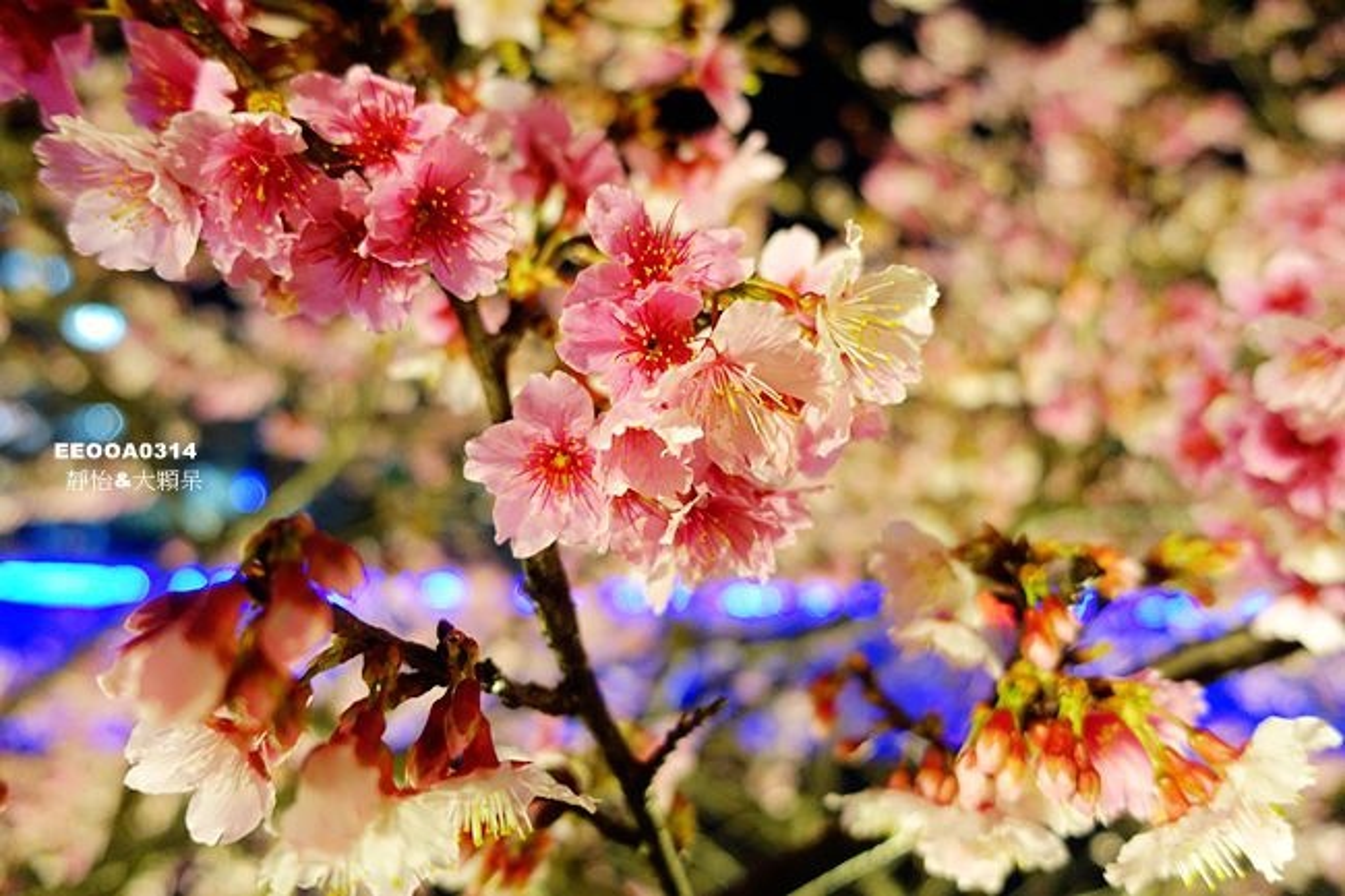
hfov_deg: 73.8
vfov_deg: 53.1
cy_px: 448
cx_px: 672
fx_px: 896
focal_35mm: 24
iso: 800
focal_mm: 8.8
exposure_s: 1/20
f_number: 1.8
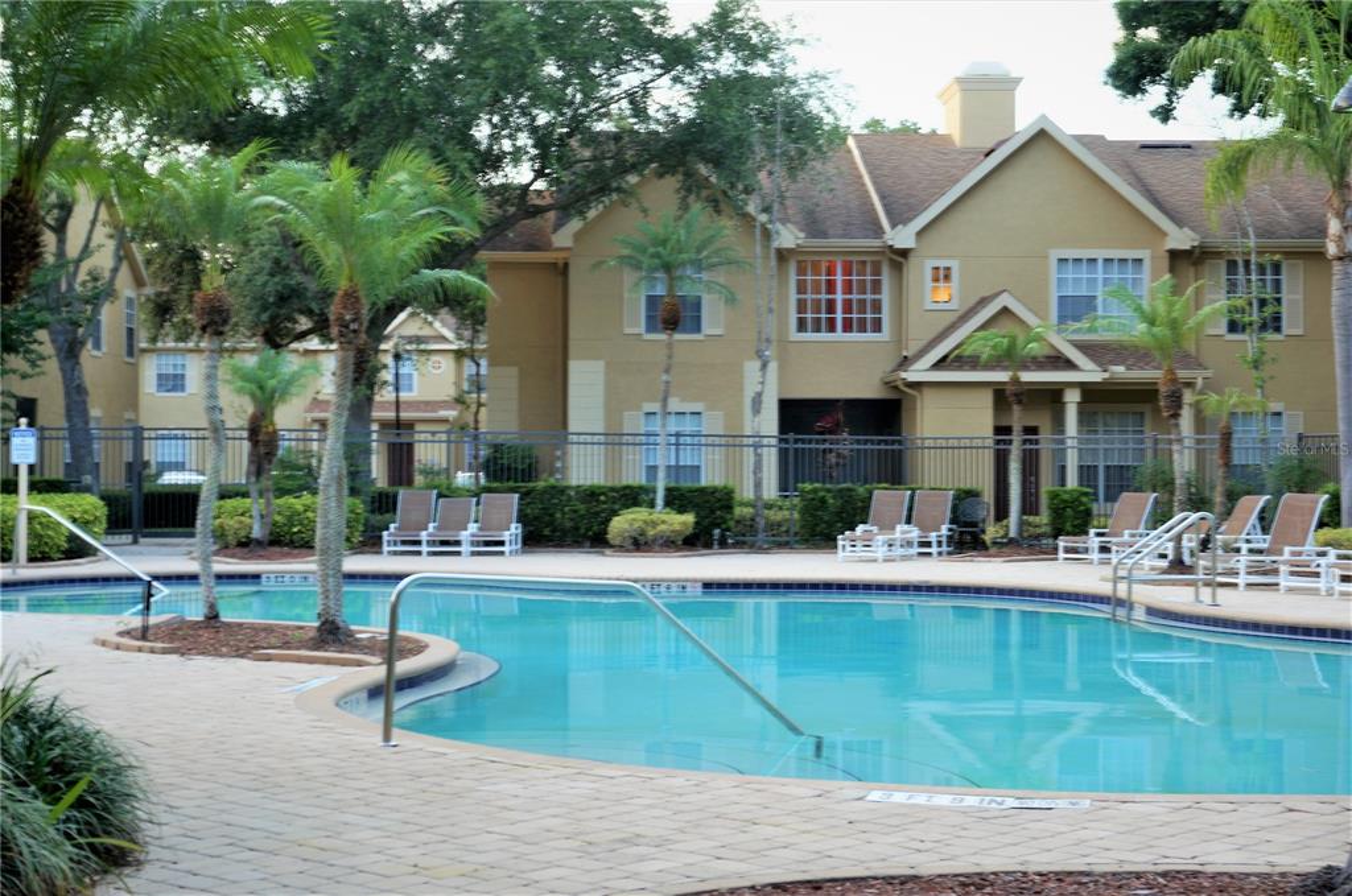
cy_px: 448
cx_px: 676
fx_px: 2249
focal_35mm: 60
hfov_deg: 33.5
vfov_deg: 22.5
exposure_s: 1/5
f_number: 9
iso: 100
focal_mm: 40
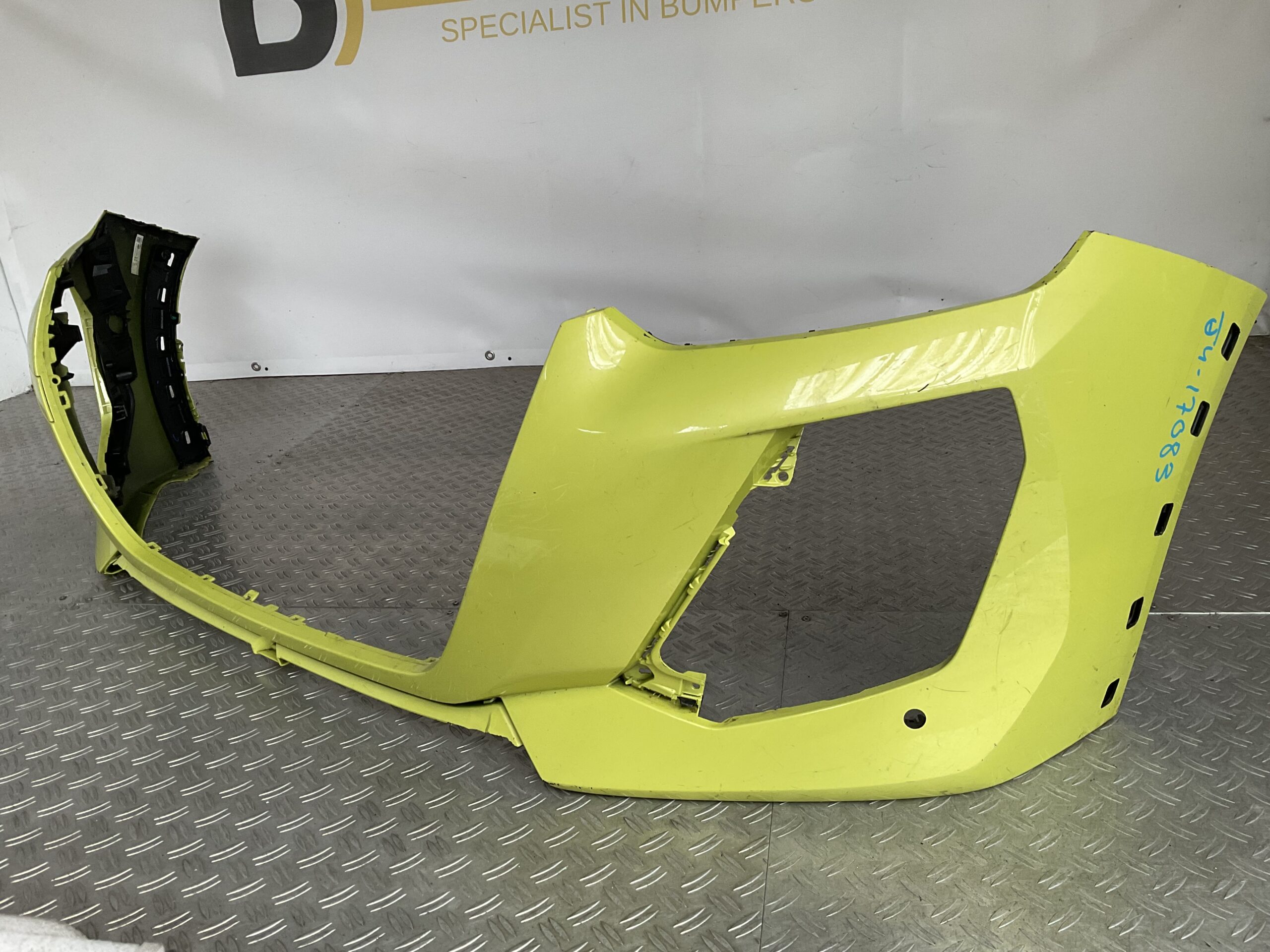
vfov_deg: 48.2
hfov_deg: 61.7
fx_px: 1064
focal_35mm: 29
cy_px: 476
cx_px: 635
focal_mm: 3
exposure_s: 1/100
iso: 50
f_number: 1.8
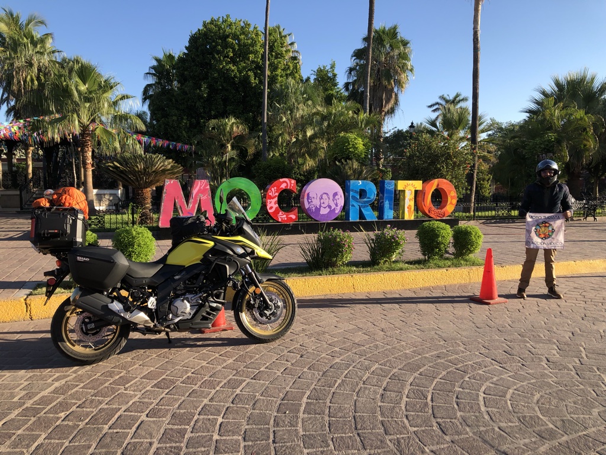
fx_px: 490
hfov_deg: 63.4
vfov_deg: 49.7
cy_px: 228
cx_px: 303
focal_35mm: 28
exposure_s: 1/714
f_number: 1.8
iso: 20
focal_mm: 3.99
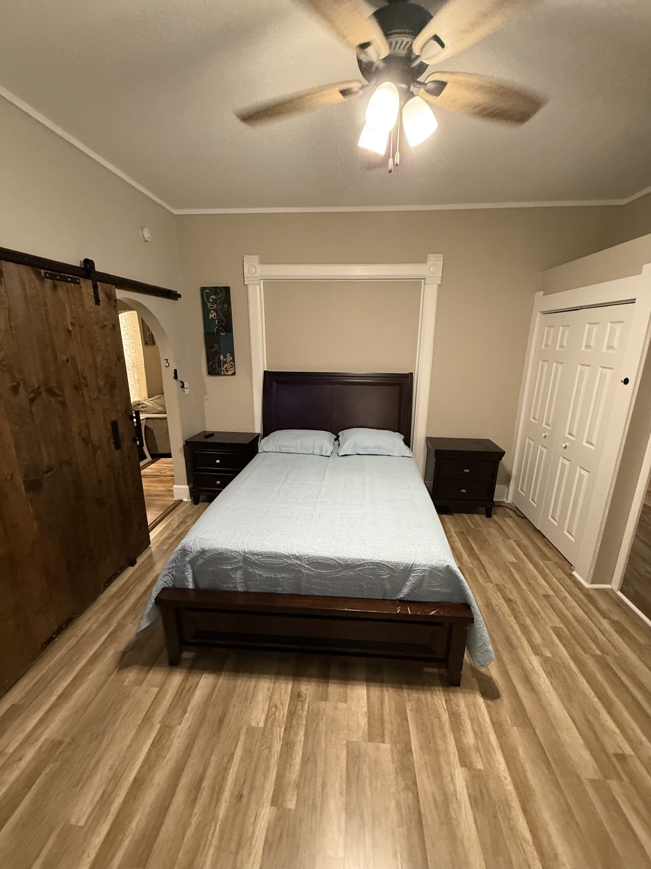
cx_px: 326
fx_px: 351
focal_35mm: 14
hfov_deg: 85.7
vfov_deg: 102.1
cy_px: 434
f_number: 2.2
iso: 500
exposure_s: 1/60
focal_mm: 2.22
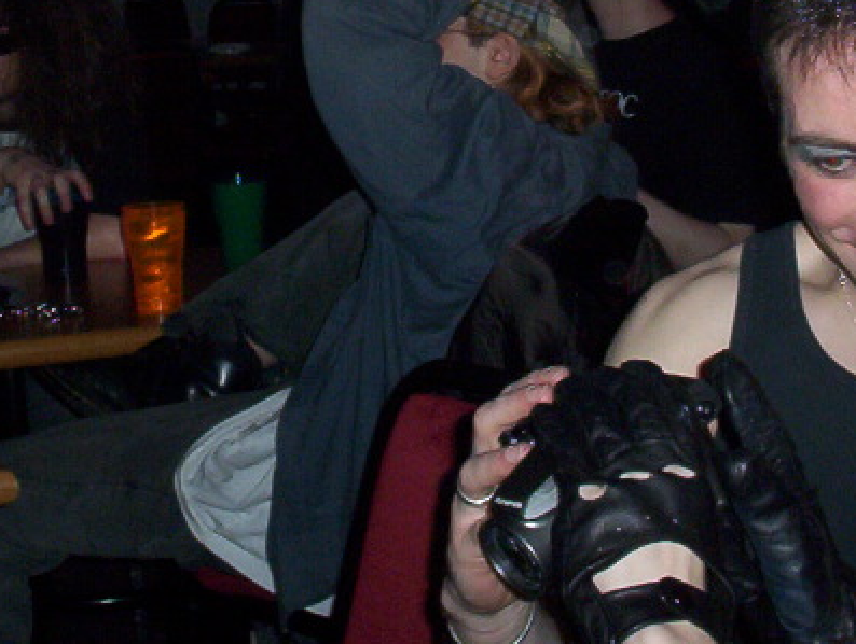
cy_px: -64
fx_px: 2477
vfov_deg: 14.5
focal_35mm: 100
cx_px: 294
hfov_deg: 19.6
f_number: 4.5
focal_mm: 6
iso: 140
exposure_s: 1/30
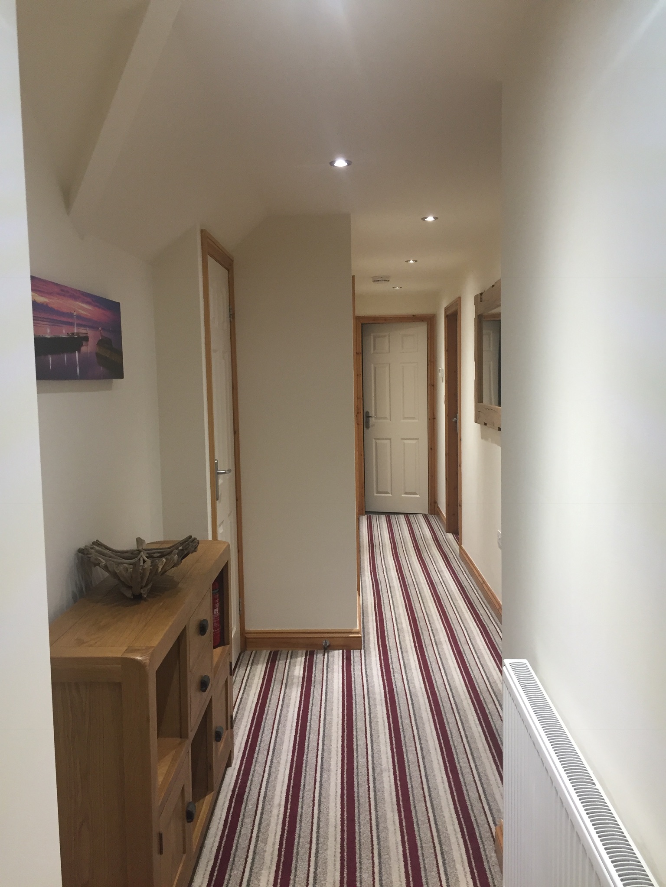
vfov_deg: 61.7
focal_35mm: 29
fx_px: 744
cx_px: 333
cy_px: 444
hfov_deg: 48.2
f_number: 2.2
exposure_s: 1/33
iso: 125
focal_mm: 4.15
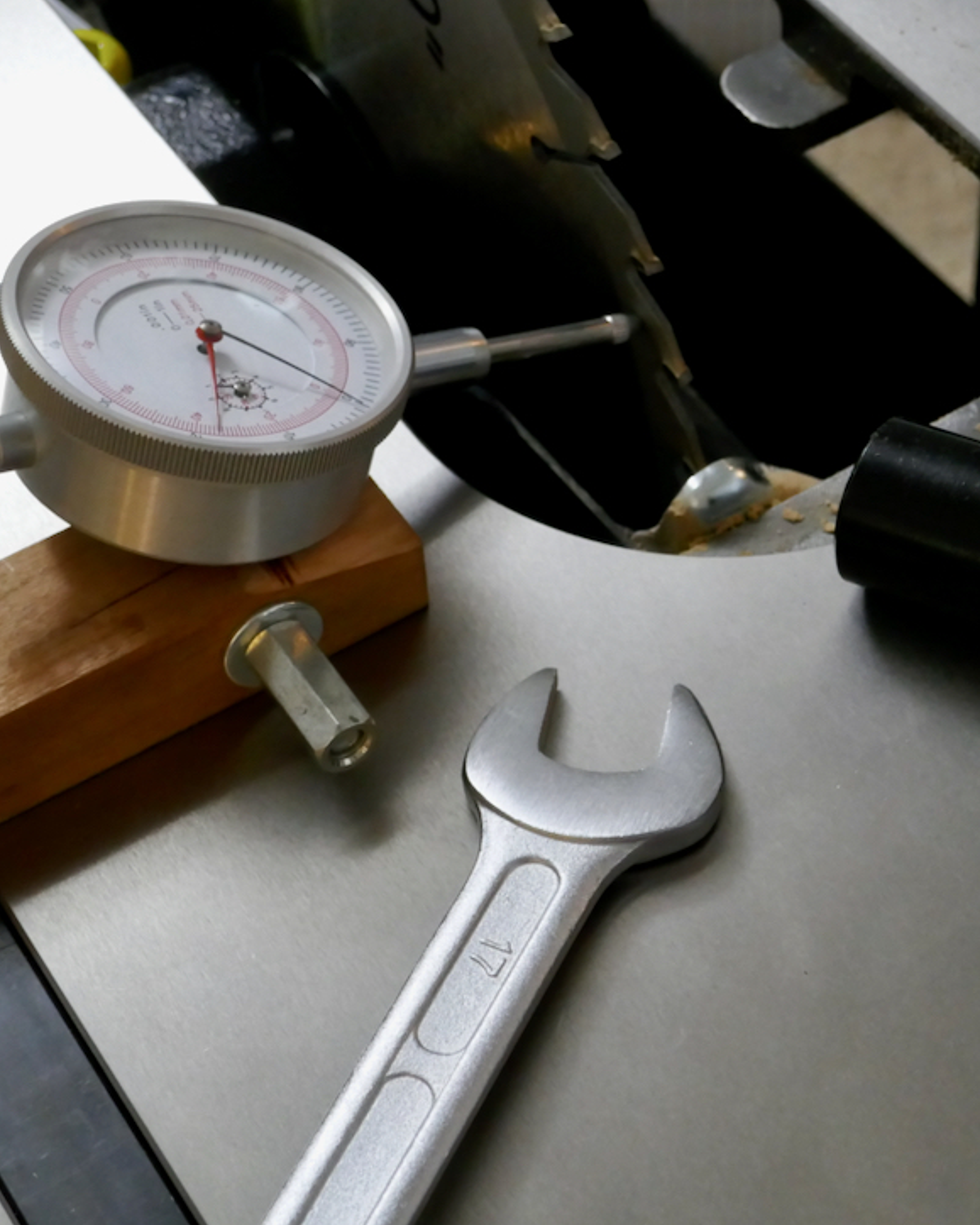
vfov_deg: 26.1
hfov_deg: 20.9
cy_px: 569
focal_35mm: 73
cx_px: 614
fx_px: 2647
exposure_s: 1/80
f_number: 5.6
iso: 1250
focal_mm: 16.2
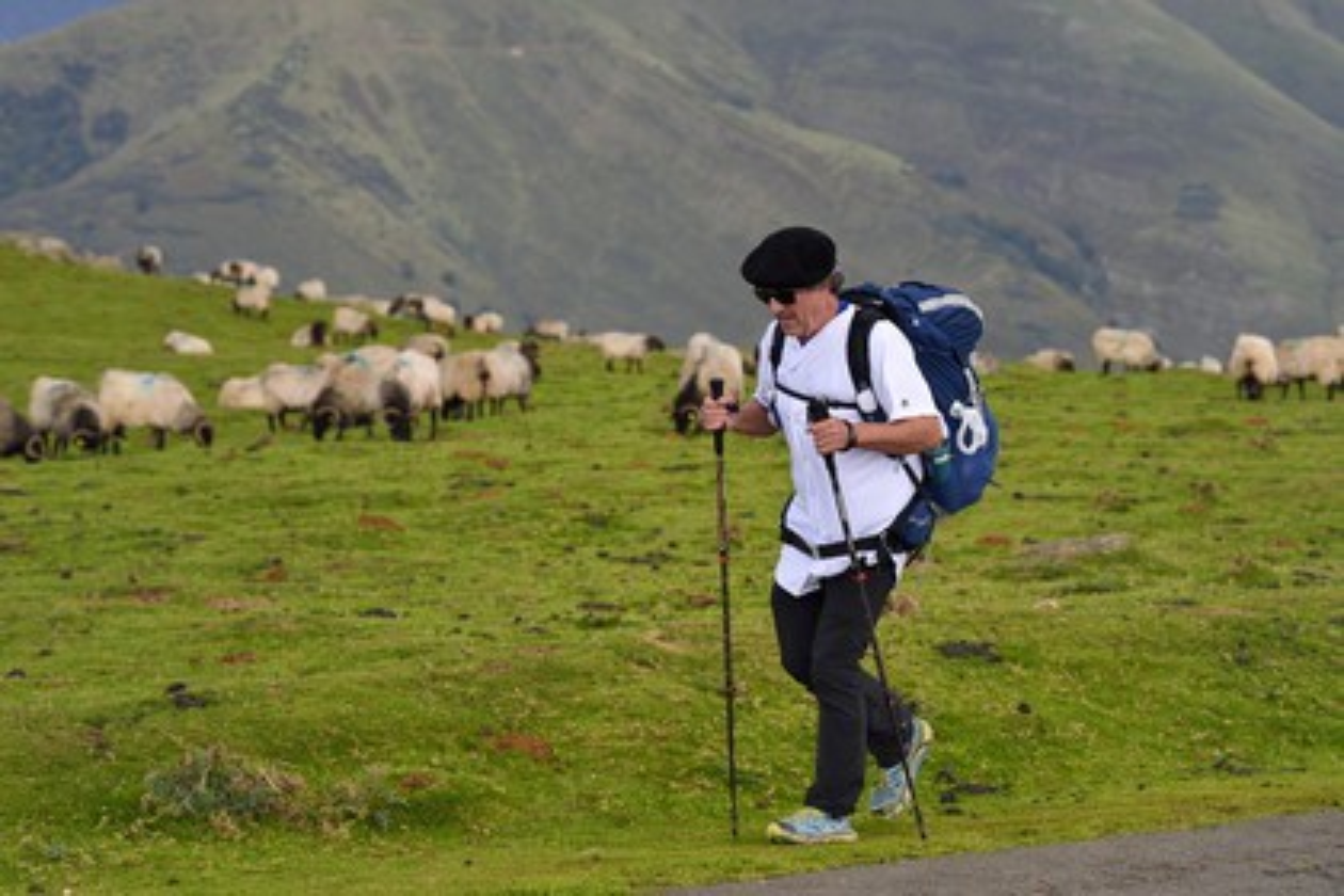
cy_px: 448
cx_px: 672
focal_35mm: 122
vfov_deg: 11.2
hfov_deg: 16.8
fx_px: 4554
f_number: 7.1
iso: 200
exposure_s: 1/400
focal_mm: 122
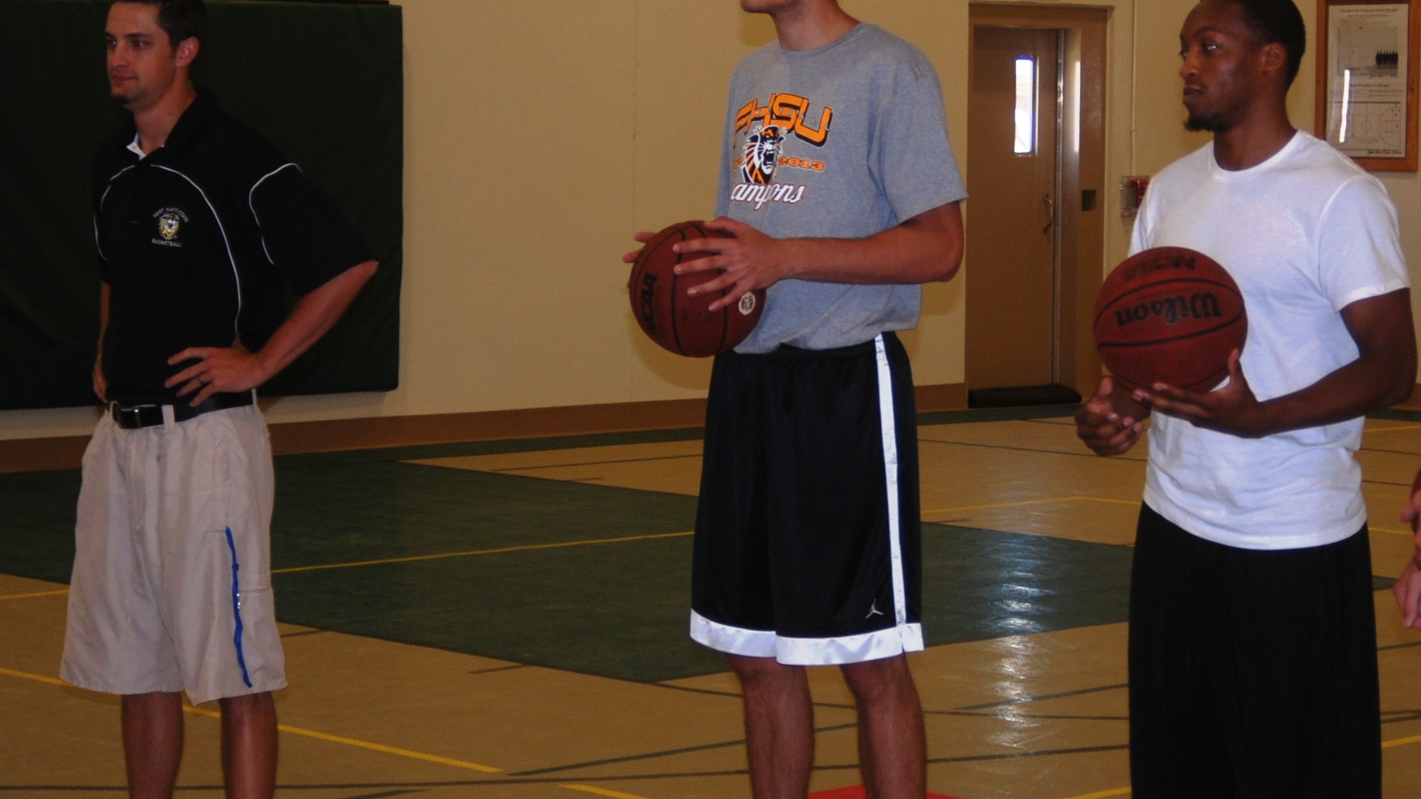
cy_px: 378
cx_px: 791
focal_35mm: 99
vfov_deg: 12.2
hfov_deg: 21.6
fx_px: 3730
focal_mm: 40
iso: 200
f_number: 4
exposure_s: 1/60
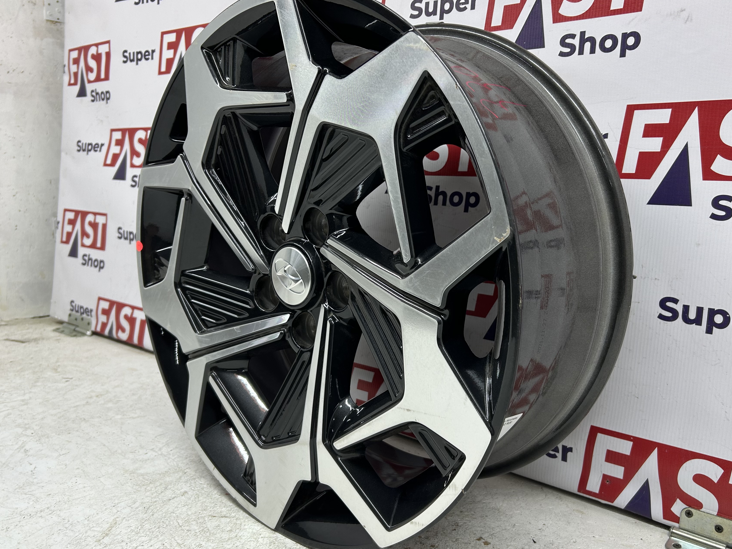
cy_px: 269
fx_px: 655
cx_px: 406
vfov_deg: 45.4
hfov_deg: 58.2
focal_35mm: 31
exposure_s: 1/100
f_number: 1.5
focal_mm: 5.7
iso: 50
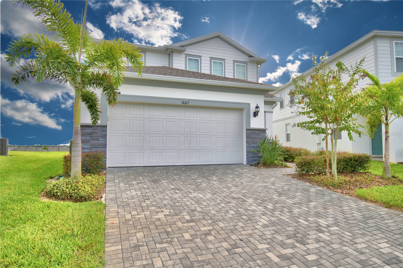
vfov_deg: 59.5
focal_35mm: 21
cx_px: 202
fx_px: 235
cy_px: 134
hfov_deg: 81.2
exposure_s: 1/1000
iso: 100
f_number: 5
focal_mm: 14
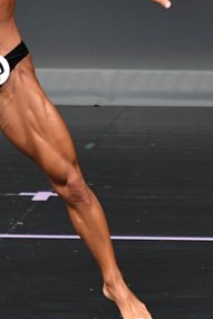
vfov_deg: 1.7
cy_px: 112
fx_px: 10796
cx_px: 75
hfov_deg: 1.1
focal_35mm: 1218
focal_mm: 300
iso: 4000
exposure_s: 1/400
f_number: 5.6
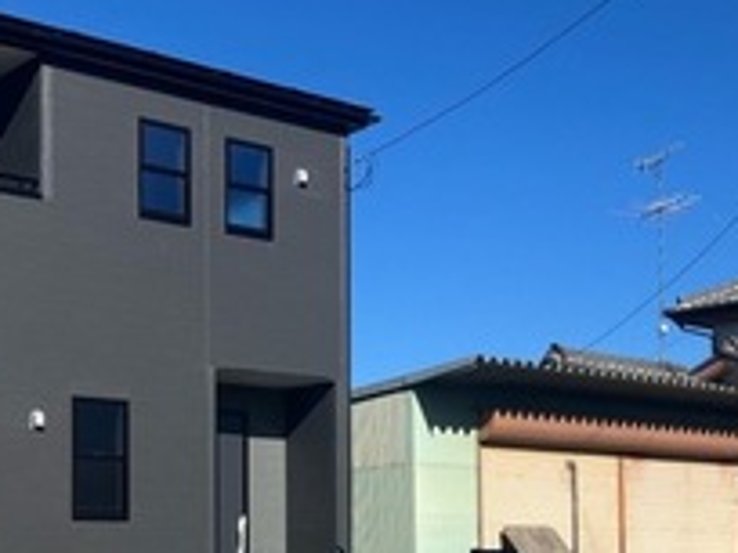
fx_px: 1407
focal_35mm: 66
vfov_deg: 21.7
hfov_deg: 29.3
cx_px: 297
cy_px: 517
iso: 32
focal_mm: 3.99
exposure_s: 1/3247
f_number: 1.8
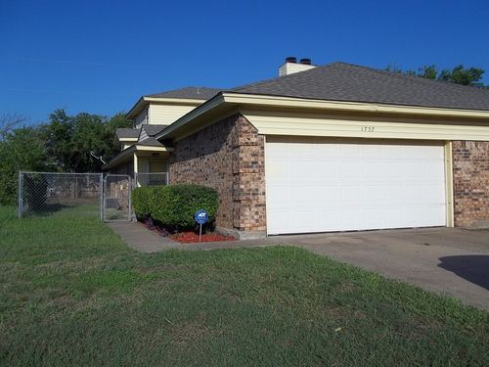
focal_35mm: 32
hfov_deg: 56.8
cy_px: 184
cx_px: 244
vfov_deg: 44.2
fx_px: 452
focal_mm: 5.7
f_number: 8.8
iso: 64
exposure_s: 1/250
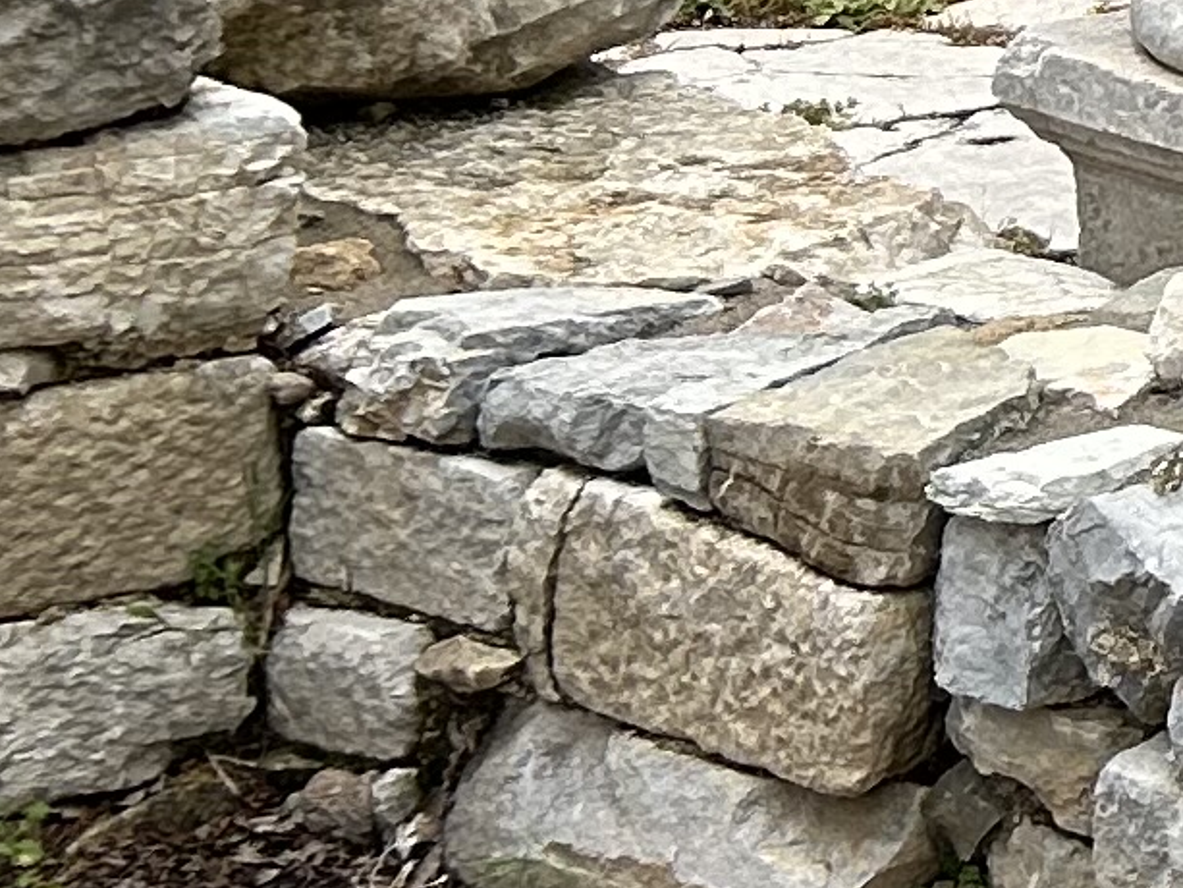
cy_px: -533
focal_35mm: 171
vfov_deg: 8.5
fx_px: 5845
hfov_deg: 9.0
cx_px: 3754
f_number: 1.5
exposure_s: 1/2165
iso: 50
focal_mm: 5.7
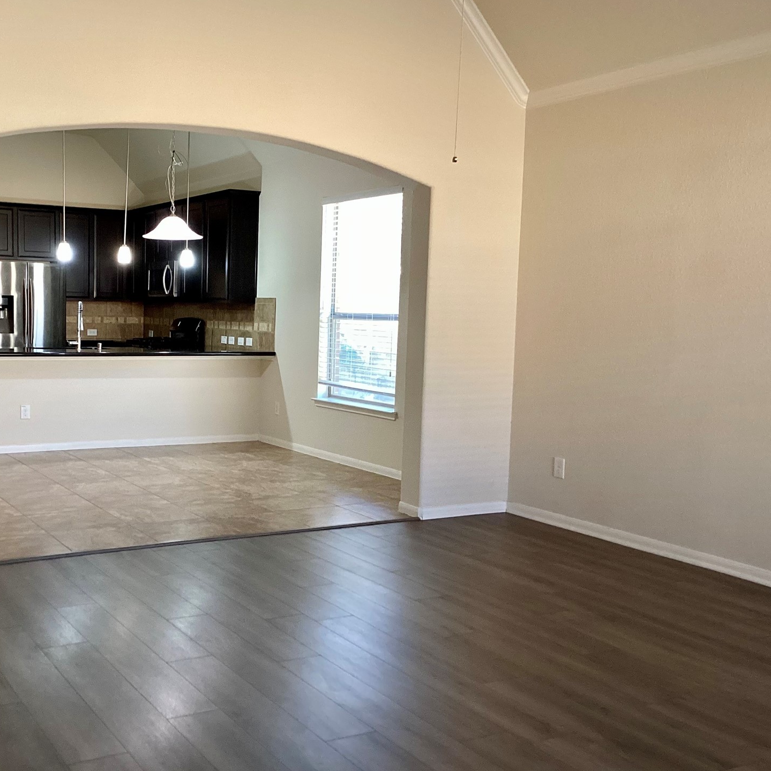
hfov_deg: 42.0
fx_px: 983
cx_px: 233
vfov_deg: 42.8
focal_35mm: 39
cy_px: 388
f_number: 2.4
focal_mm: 3.3
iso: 160
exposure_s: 1/60
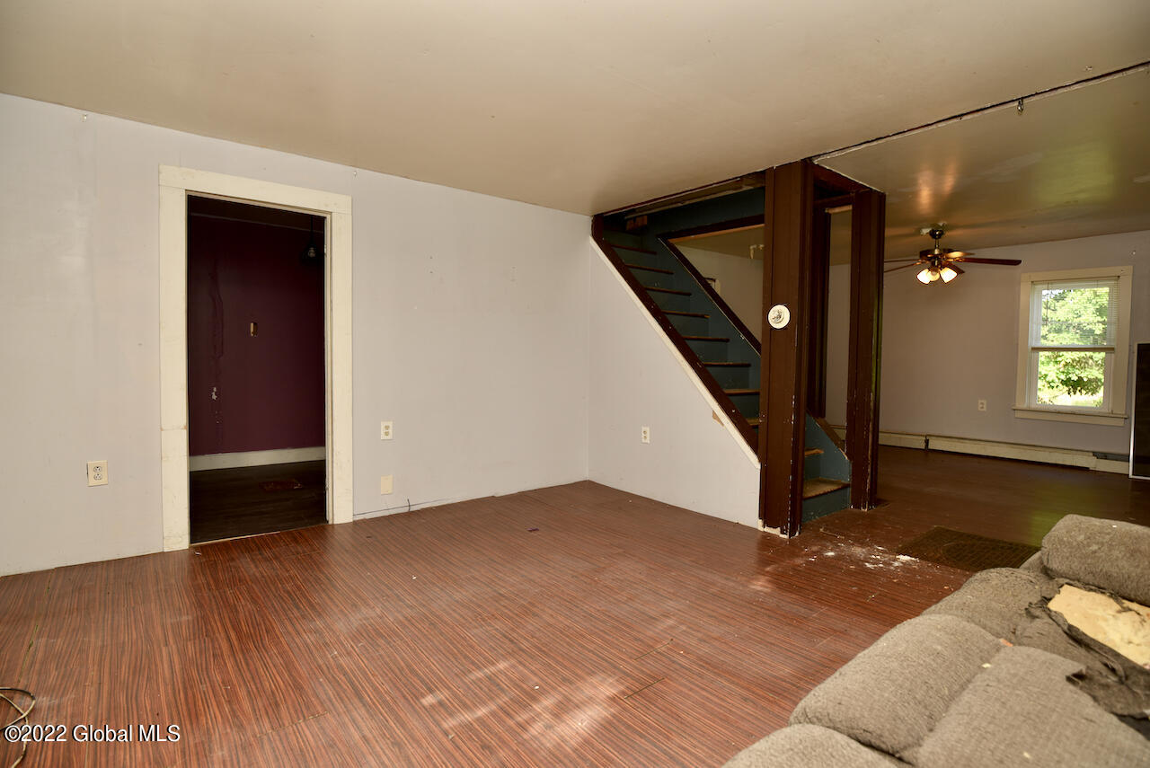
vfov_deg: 70.5
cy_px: 384
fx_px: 543
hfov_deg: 93.2
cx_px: 575
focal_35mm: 17
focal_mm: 17
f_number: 4.5
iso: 125
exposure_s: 1/60
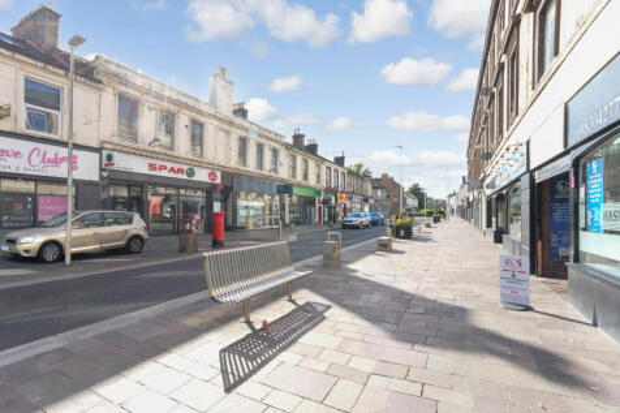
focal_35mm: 16
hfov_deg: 96.8
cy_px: 206
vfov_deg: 73.7
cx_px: 310
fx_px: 275
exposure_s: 1/25
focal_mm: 16
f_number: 18
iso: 250
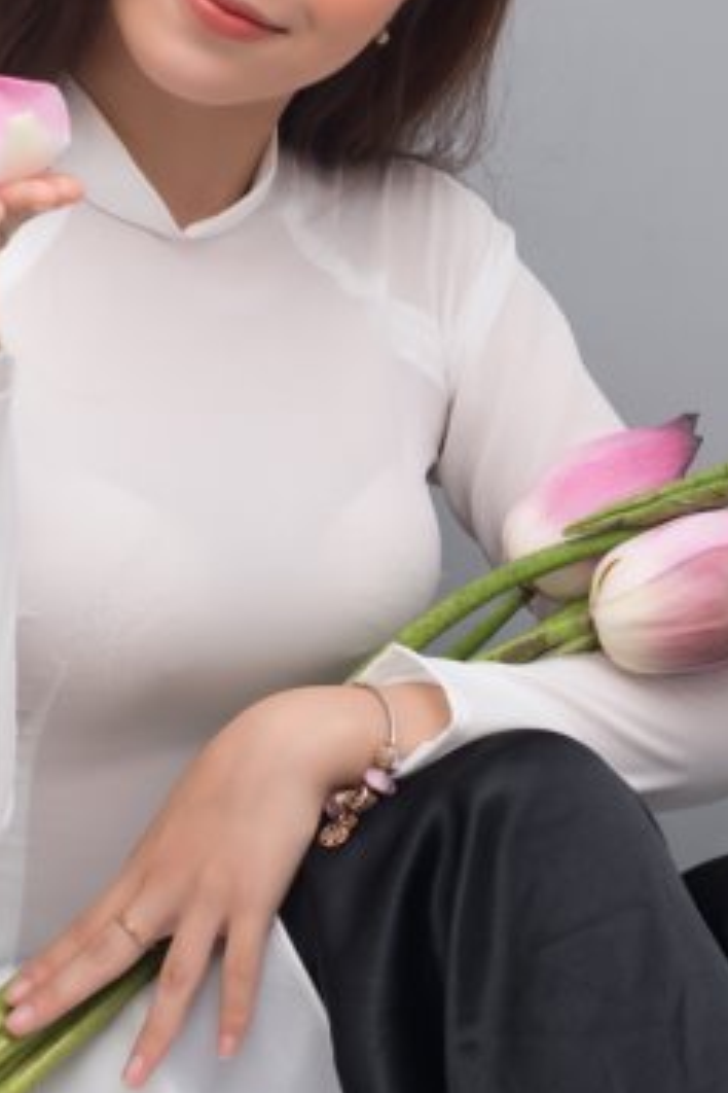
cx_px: 444
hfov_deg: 6.2
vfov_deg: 9.2
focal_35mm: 223
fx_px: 6764
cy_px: 306
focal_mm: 62
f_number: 5.6
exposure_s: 1/125
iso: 320
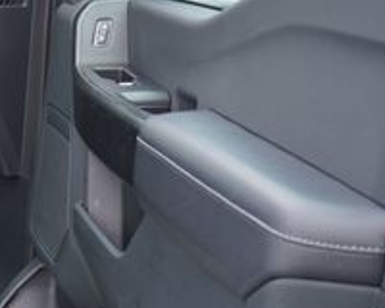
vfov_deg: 15.3
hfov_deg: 17.2
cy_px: 10
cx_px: -218
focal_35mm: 99
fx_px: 1128
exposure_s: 1/60
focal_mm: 22
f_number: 4
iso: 100
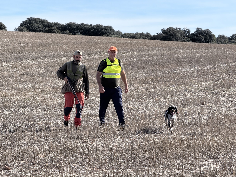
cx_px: 118
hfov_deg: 16.4
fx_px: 818
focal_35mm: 120
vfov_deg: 12.3
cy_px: 88
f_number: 2.8
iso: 50
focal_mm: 15.66
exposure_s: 1/1018
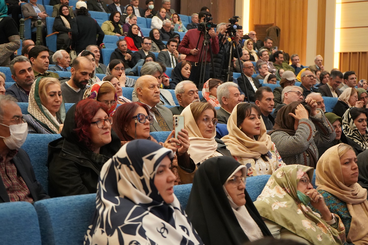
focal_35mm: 70
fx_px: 715
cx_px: 184
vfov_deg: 19.5
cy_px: 122
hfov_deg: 28.8
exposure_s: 1/160
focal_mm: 70
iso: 8000
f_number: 5.6
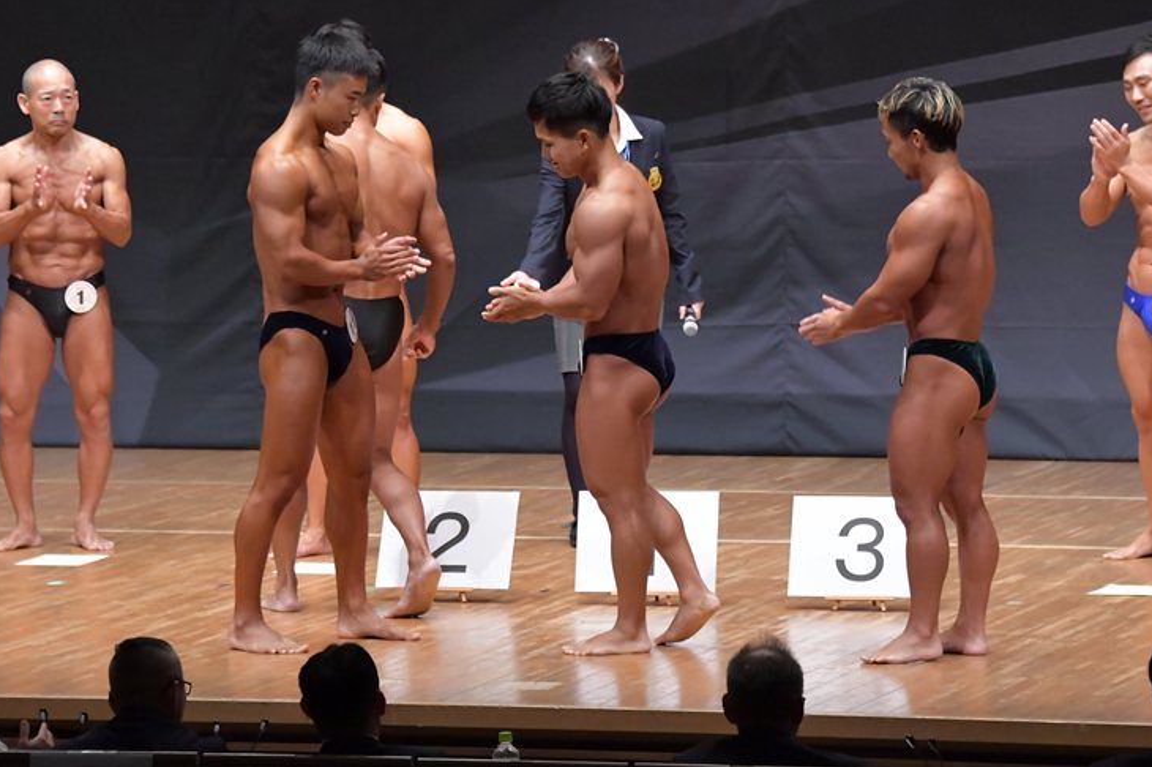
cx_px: 555
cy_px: 379
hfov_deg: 8.6
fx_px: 7644
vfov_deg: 5.7
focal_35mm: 239
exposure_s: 1/400
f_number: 5.6
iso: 8000
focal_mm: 150
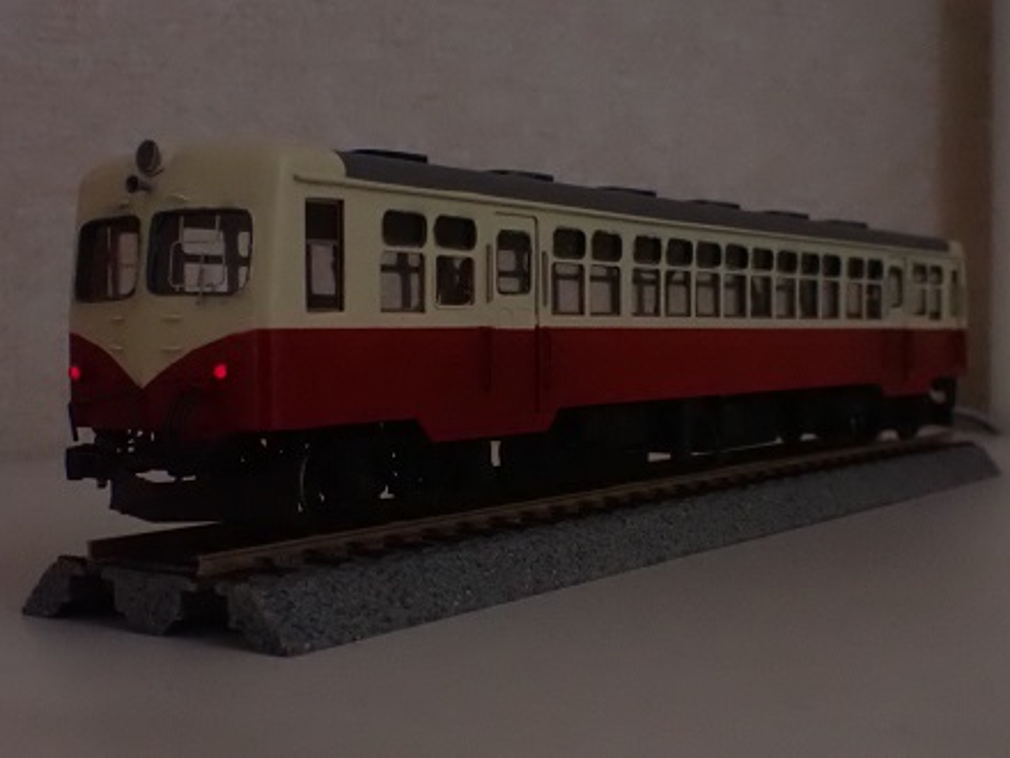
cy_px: 379
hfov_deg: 40.4
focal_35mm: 47
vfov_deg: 30.9
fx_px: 1371
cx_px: 505
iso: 1600
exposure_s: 1/20
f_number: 4.5
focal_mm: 8.4
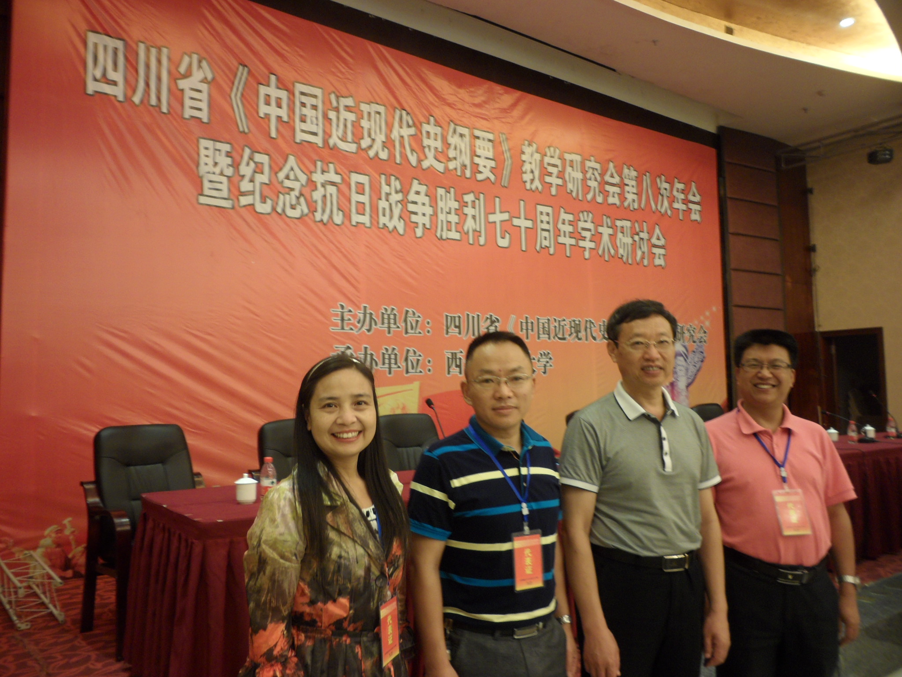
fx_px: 704
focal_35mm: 27
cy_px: 338
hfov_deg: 65.3
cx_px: 451
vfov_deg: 51.4
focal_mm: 4.9
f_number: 3.5
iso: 80
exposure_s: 1/3
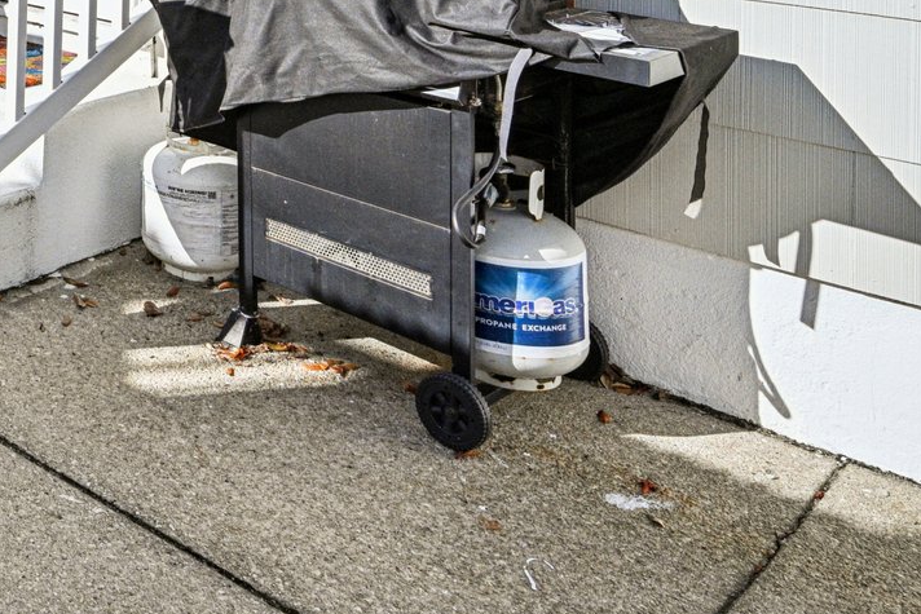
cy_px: -202
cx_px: -190
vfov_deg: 24.5
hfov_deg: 33.6
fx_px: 1214
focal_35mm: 47
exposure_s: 1/2500
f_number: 8
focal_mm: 16.5
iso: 800
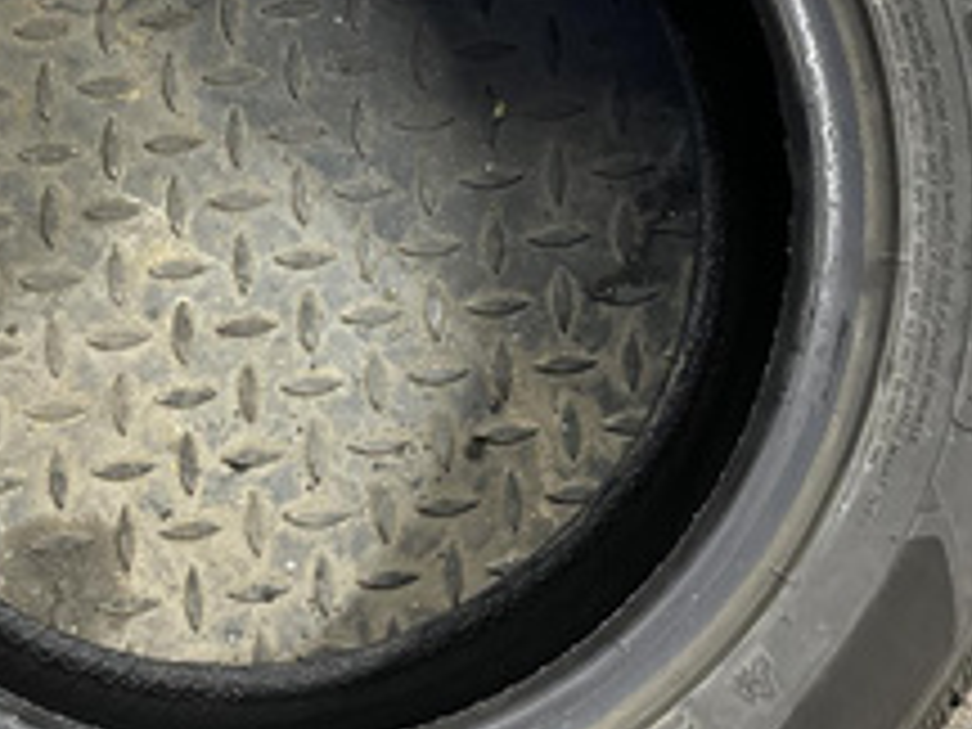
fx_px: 1404
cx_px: 230
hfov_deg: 37.2
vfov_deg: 28.5
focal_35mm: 50
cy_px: 158
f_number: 1.78
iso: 1000
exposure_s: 1/33
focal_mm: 6.86
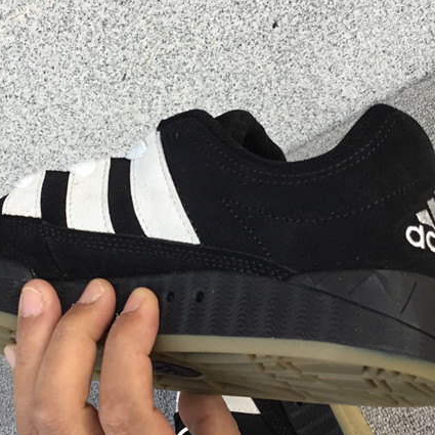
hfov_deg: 29.4
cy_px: 196
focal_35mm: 58
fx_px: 825
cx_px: 159
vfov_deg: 29.5
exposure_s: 1/165
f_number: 2.4
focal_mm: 3.3
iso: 25
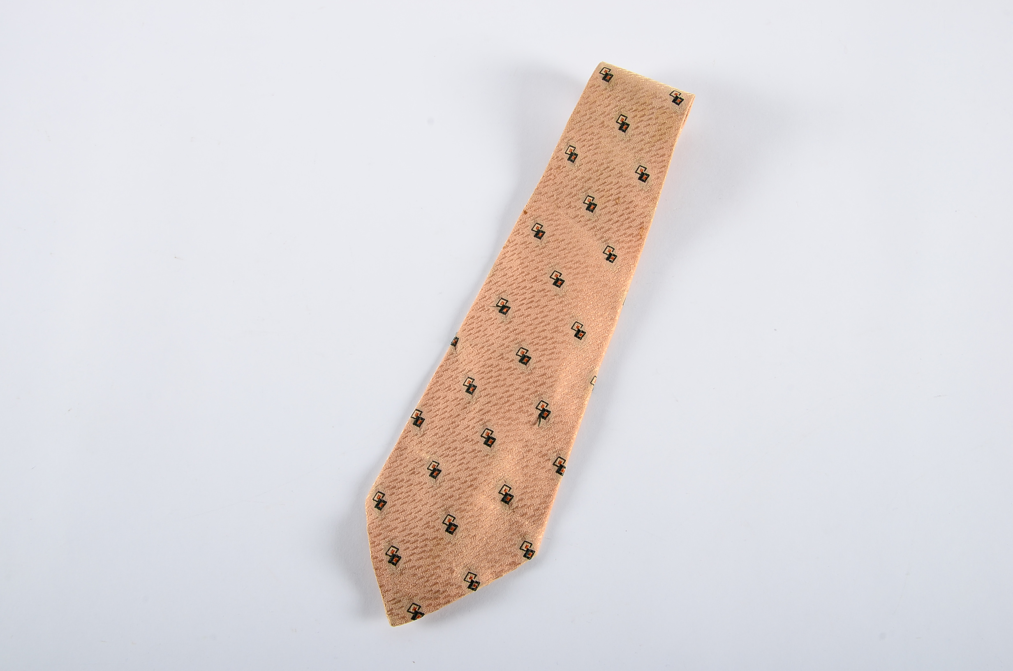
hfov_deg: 49.6
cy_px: 336
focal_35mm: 39
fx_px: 1095
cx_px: 506
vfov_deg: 34.1
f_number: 14
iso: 100
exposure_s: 1/200
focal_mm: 26
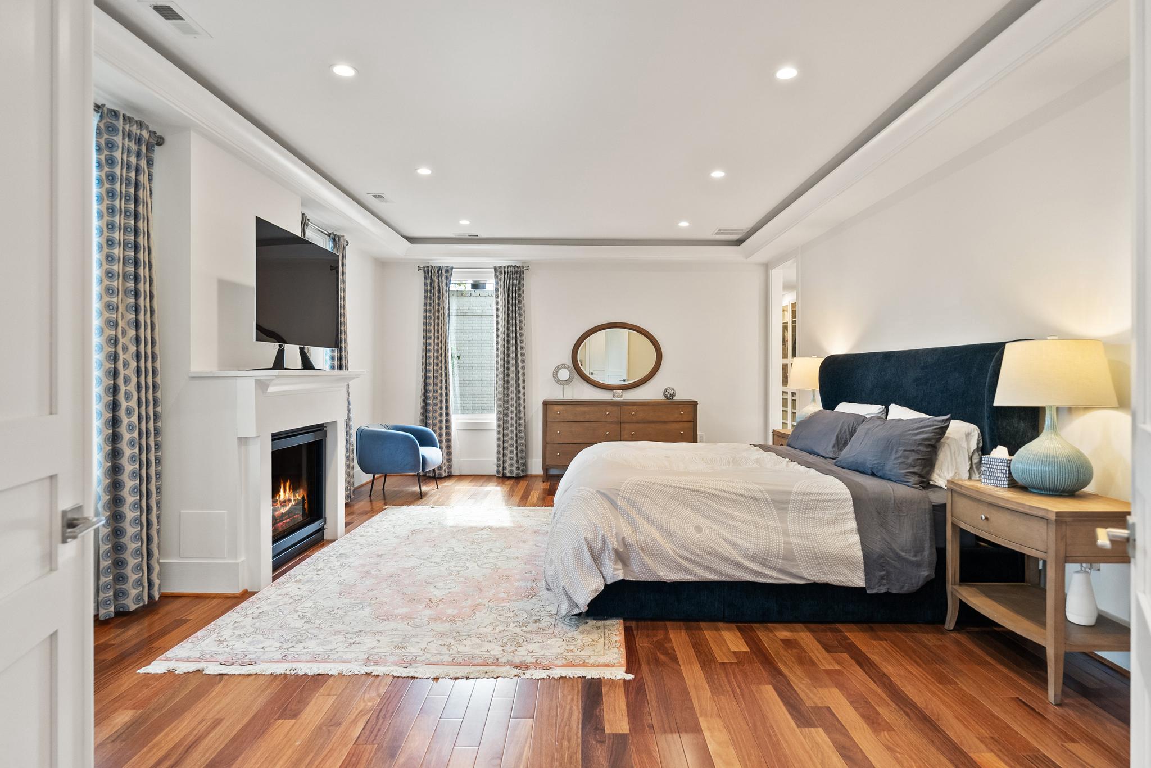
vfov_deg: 63.3
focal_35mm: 20
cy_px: 384
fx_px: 624
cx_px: 576
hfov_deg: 85.4
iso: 800
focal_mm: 19.5
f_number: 4
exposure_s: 1/25
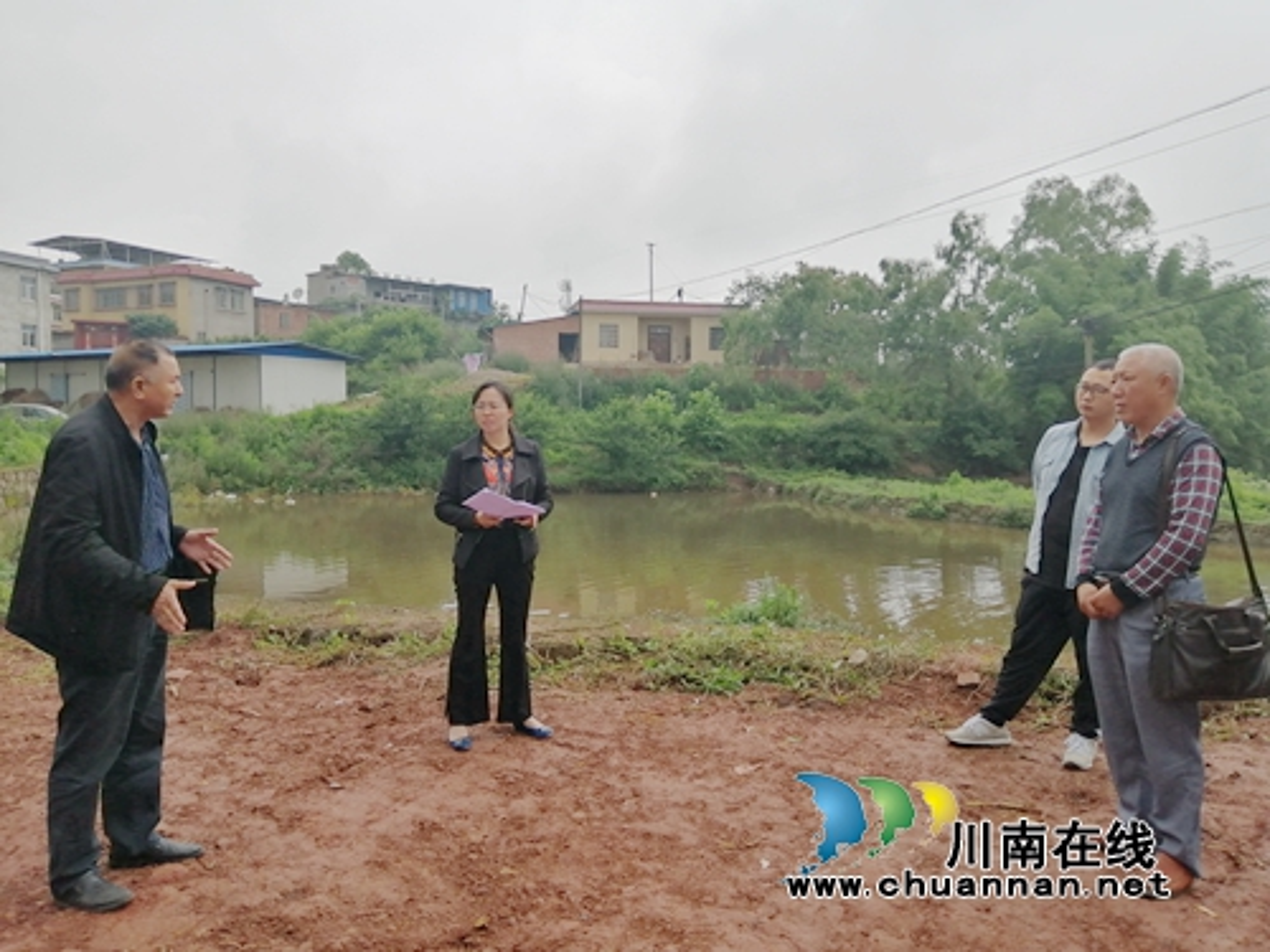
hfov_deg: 67.3
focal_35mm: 26
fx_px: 954
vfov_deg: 53.1
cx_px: 635
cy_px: 476
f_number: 1.8
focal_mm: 3.6
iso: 50
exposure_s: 1/1520
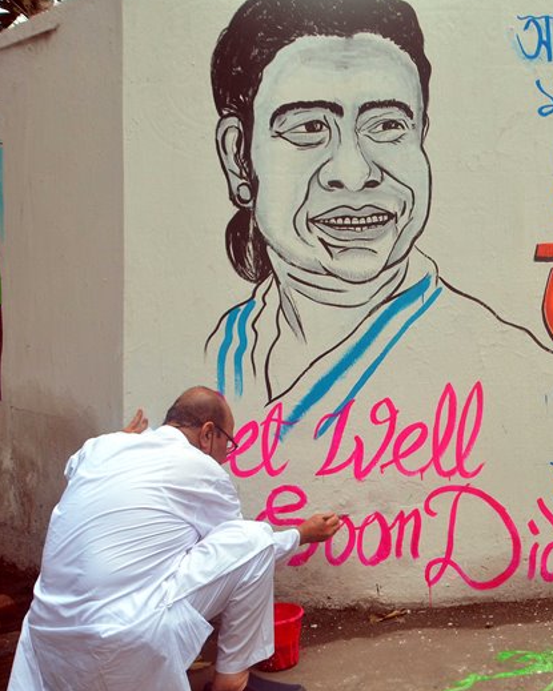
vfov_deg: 46.9
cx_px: 525
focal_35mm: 39
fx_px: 798
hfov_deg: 35.3
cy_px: 344
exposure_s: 1/250
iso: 250
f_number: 5.6
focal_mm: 18
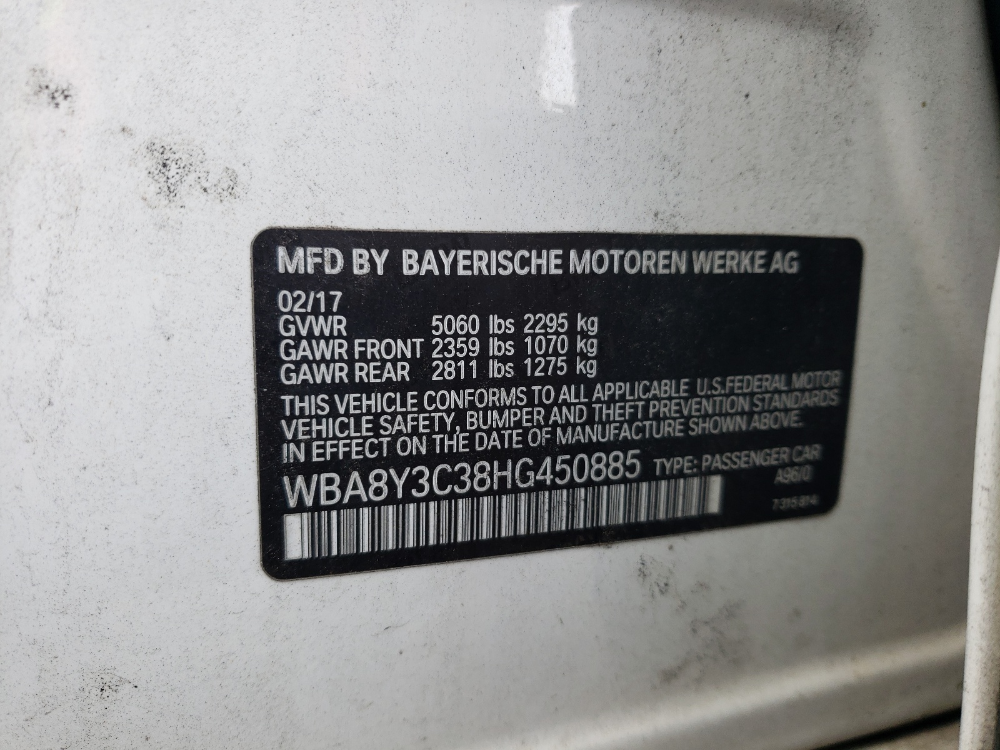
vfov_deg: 53.1
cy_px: 375
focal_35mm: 26
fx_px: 751
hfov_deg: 67.3
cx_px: 500
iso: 50
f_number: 1.5
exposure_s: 1/179
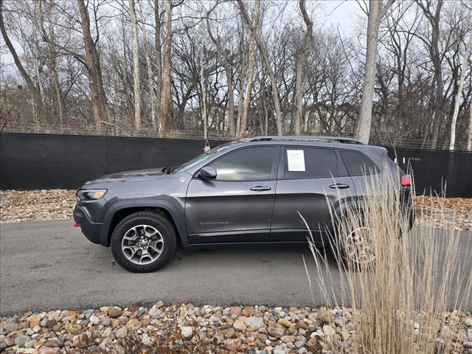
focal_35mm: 23
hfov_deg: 73.9
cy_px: 177
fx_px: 314
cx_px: 236
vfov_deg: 58.9
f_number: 1.8
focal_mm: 5.4
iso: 80
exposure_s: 1/1667
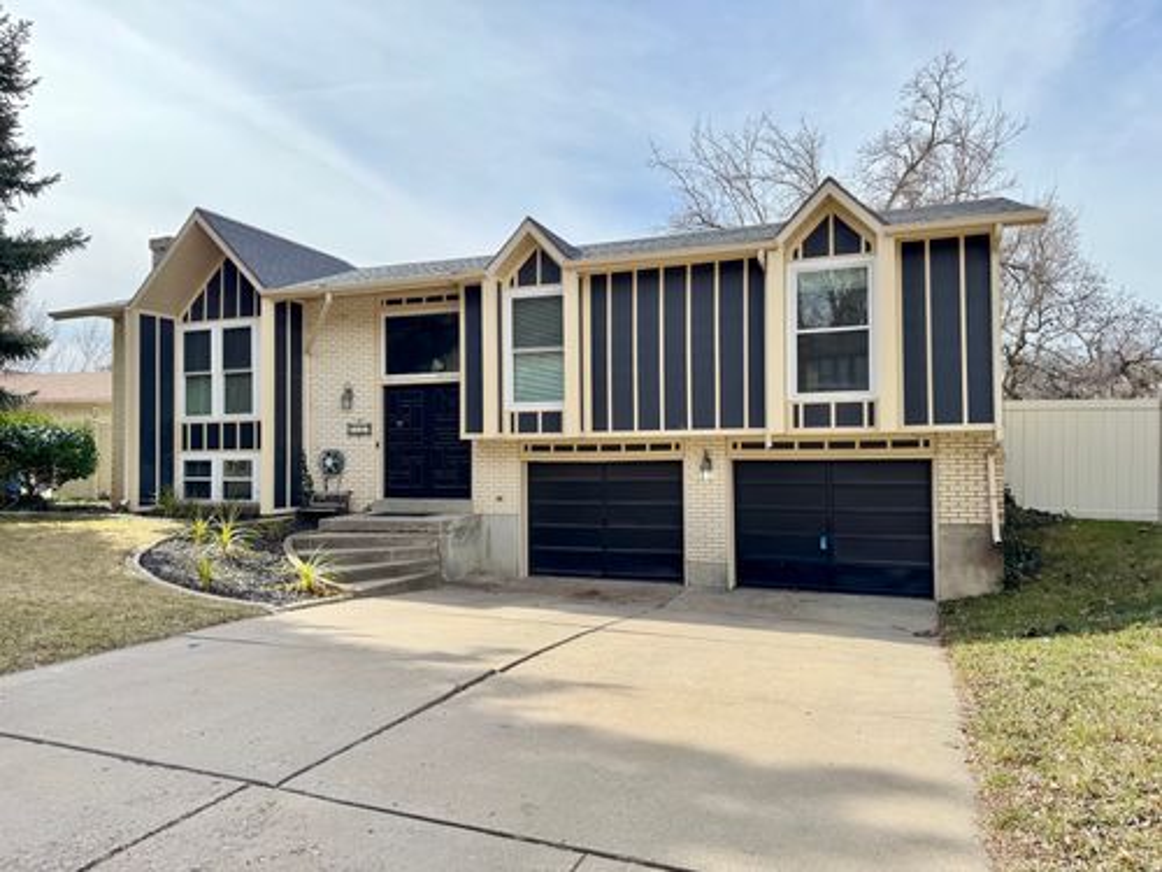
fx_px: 806
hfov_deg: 71.6
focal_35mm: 24
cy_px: 436
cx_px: 581
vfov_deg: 56.8
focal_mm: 6.76
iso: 80
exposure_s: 1/1637
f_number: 1.78
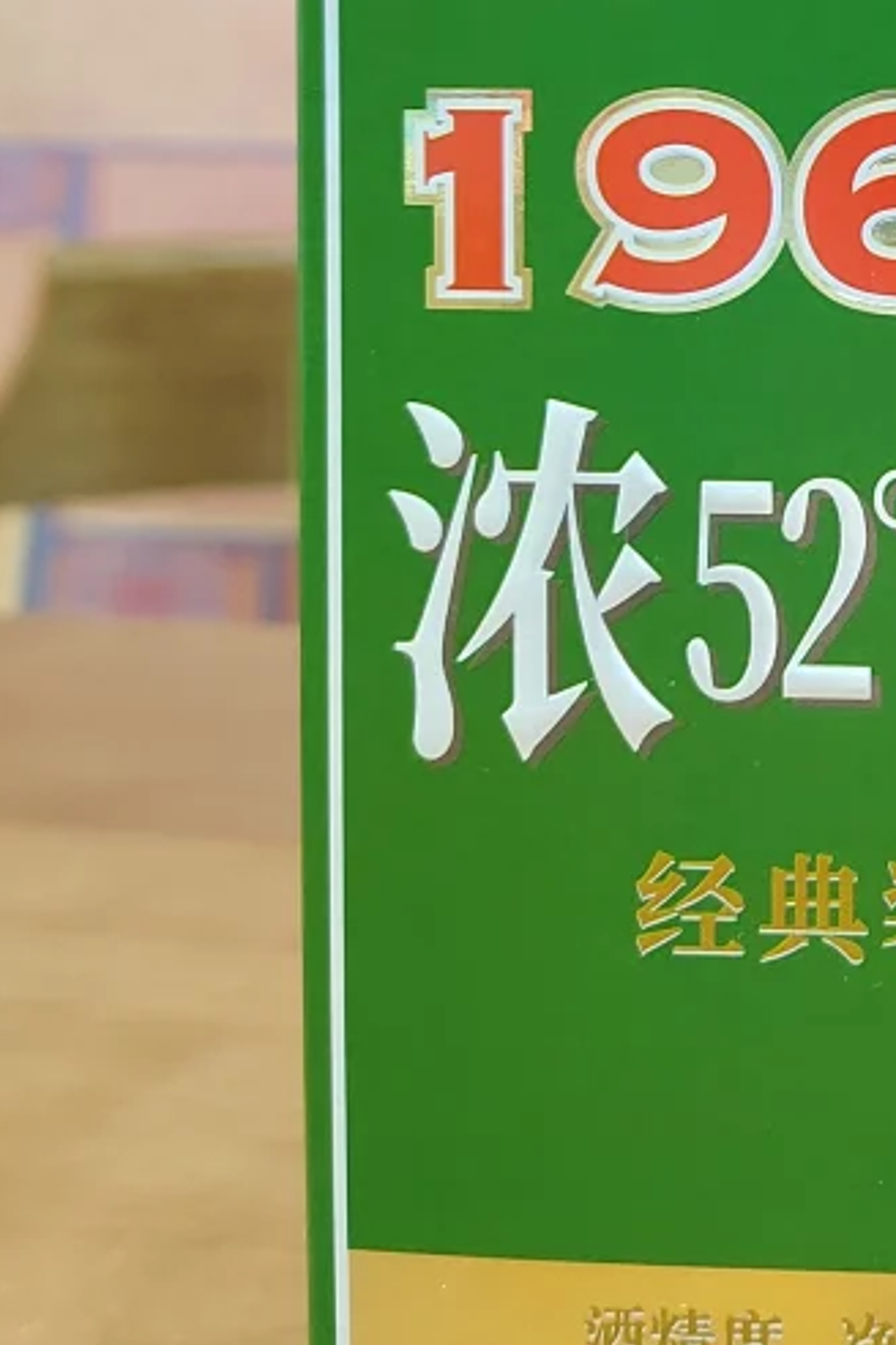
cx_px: 1407
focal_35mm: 70
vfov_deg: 27.4
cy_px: 41
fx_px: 2613
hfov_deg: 17.2
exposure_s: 1/50
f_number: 1.9
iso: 2244
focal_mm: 5.52
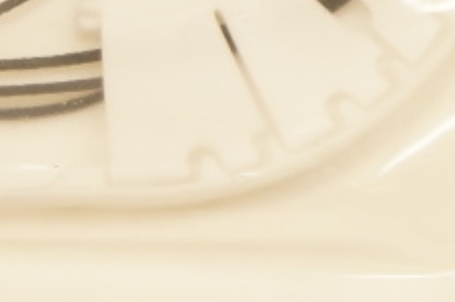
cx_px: -755
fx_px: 7466
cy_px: -79
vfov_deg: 2.3
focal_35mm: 592
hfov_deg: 3.4
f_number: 6.3
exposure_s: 1/80
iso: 400
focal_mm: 55
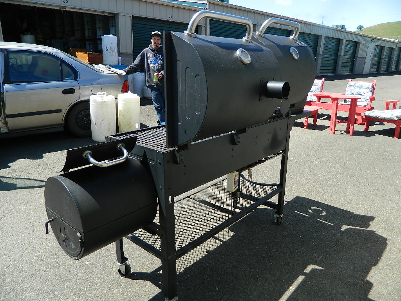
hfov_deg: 69.4
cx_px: 200
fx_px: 290
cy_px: 150
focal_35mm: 25
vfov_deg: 54.9
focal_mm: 4.5
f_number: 3.1
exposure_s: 1/500
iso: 80
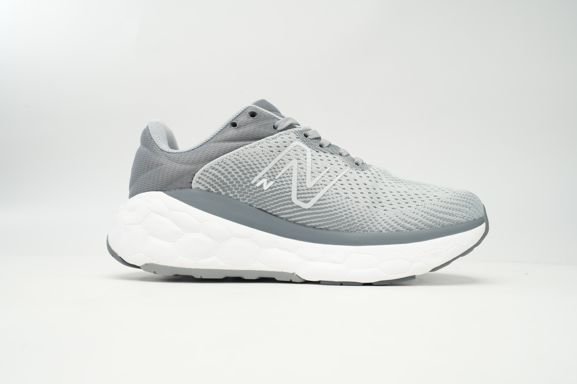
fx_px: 529
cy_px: 192
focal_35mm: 33
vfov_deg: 40.0
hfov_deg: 57.2
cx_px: 288
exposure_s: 1/100
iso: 500
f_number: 10
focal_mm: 33
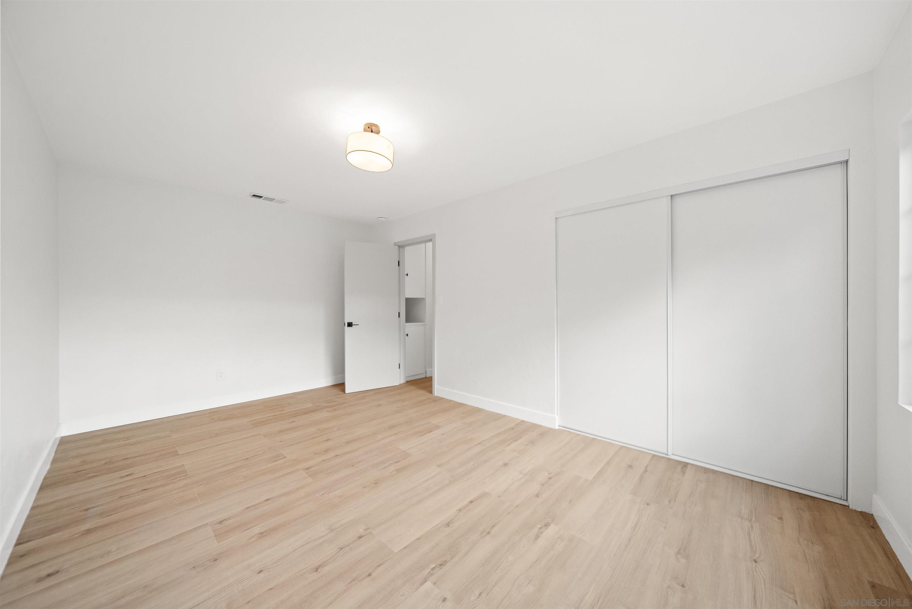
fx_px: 304
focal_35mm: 12
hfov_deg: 112.6
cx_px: 456
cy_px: 304
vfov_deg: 90.1
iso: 250
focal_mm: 12
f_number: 4
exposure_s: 1/13
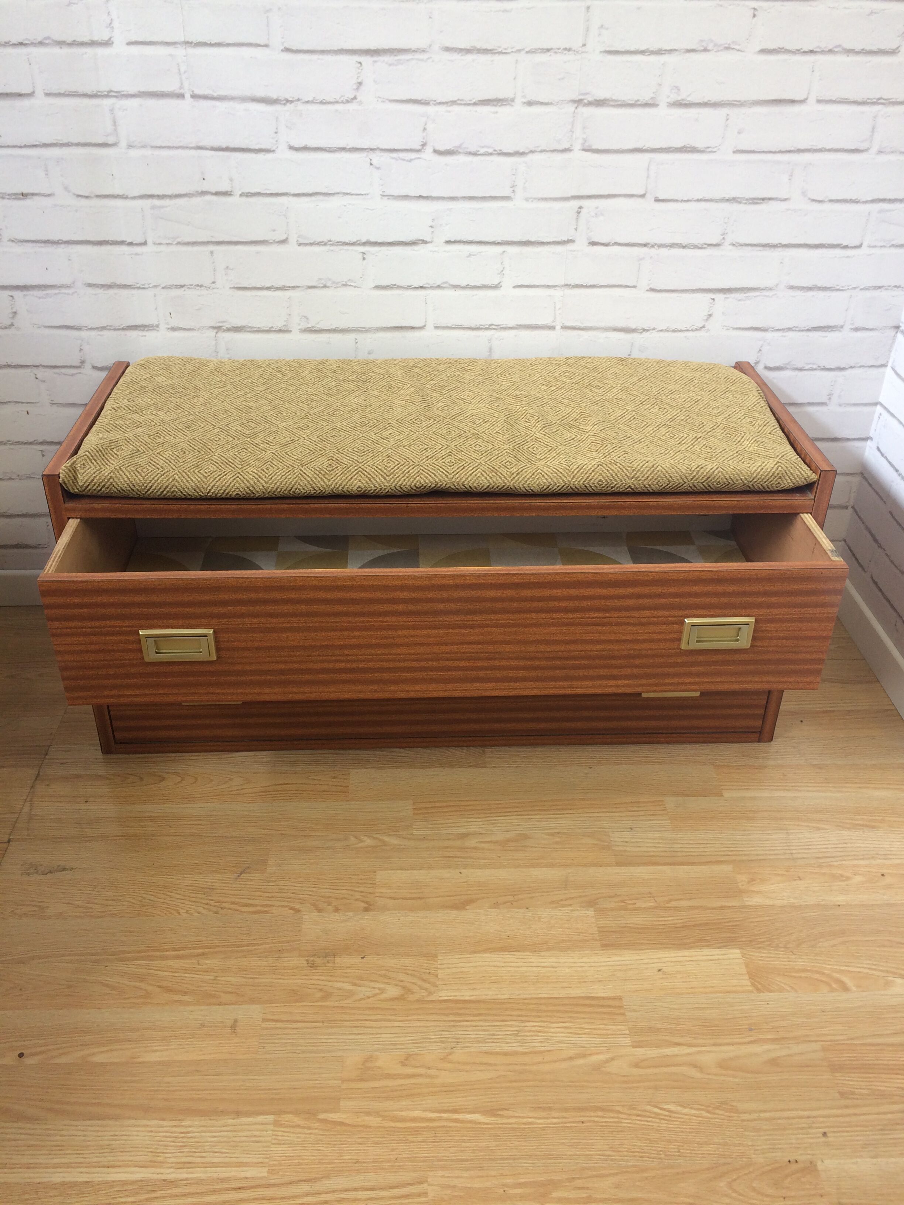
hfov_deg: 48.2
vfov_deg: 61.7
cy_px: 602
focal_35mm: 29
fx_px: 1010
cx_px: 452
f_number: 2.2
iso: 50
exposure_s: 1/50
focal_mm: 4.15
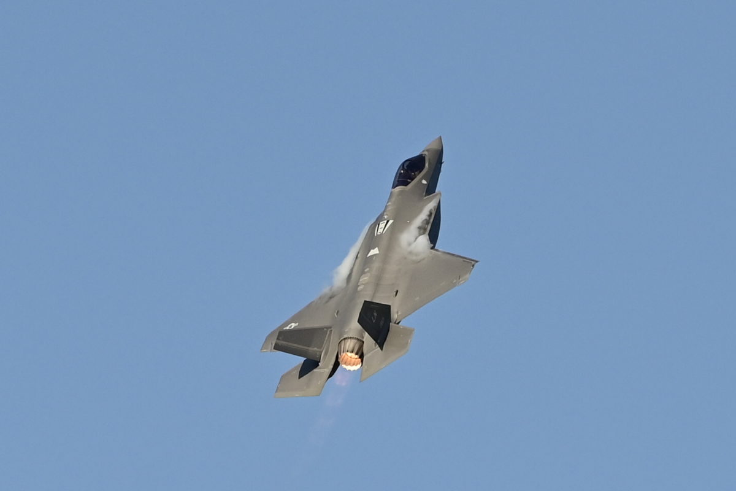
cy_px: 246
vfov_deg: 4.6
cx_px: 368
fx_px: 6133
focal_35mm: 300
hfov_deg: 6.9
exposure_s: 1/2000
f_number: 5.6
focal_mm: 200
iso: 320
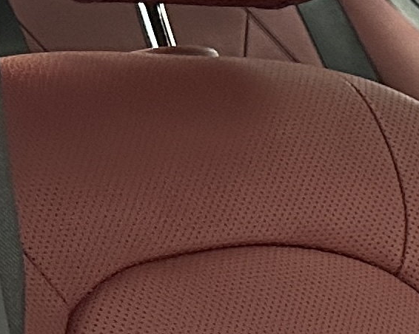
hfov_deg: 9.2
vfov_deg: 9.3
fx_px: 1958
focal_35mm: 158
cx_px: 1333
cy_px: 589
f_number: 1.78
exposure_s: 1/60
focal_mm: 6.86
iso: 500
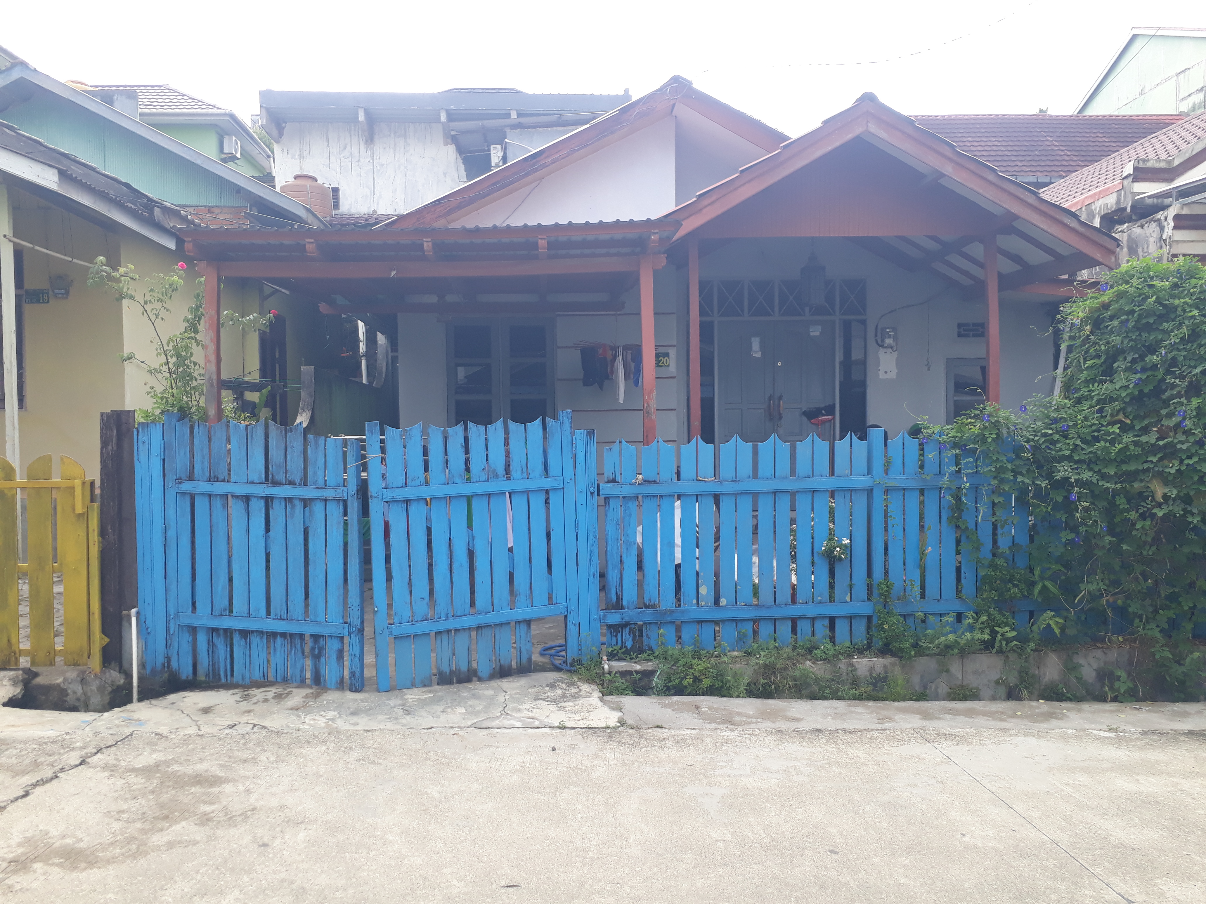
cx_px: 603
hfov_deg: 65.3
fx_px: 941
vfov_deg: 51.4
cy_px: 452
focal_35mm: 27
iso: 40
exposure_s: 1/408
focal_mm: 3.6
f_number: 1.9
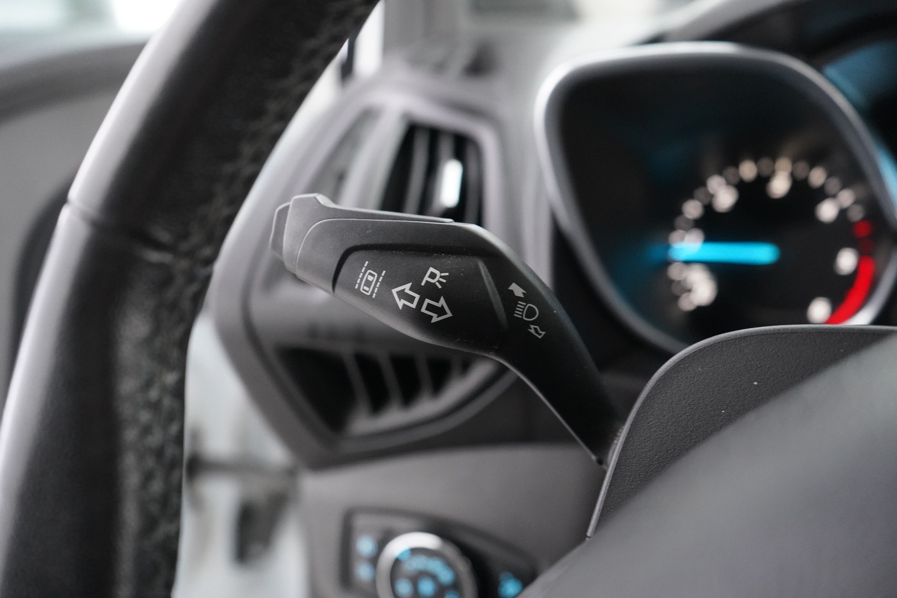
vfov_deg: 37.9
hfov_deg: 54.4
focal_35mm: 35
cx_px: 448
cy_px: 299
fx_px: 872
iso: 8000
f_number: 4
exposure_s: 1/40
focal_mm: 35
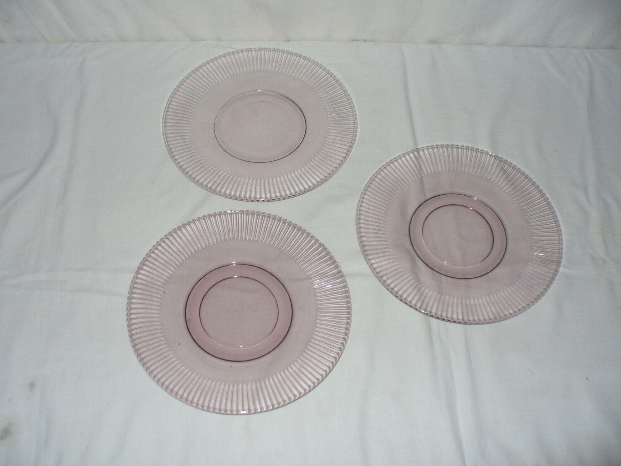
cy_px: 231
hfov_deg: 49.0
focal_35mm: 38
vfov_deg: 37.7
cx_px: 315
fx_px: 682
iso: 100
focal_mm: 6.1
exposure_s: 1/30
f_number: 2.8
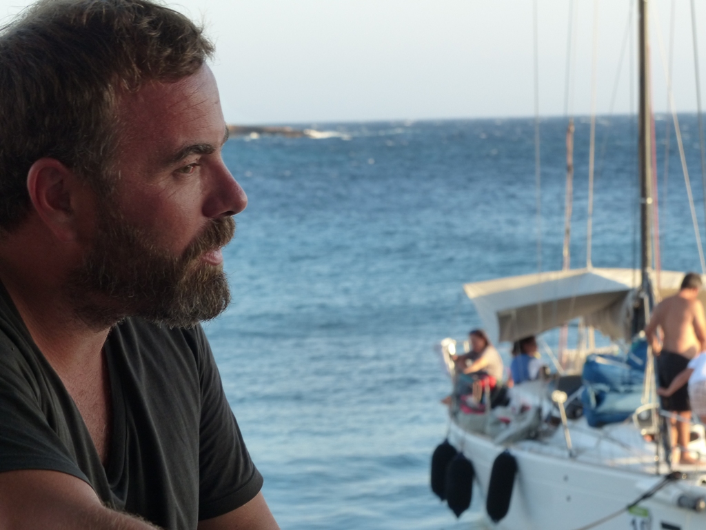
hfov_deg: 15.6
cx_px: 353
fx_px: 2570
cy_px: 265
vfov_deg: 11.8
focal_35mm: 126
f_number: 4
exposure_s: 1/200
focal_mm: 22.6
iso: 160
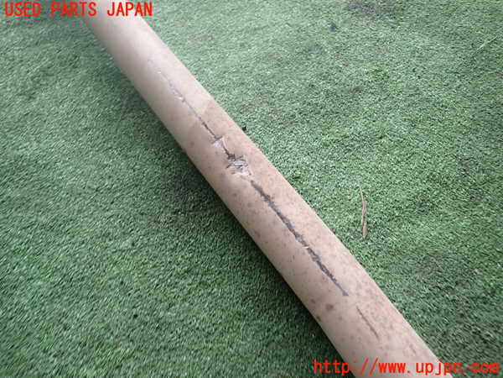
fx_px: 363
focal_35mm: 25
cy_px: 189
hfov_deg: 69.4
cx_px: 252
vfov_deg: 54.9
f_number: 2
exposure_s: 1/60
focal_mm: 4.5
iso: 160
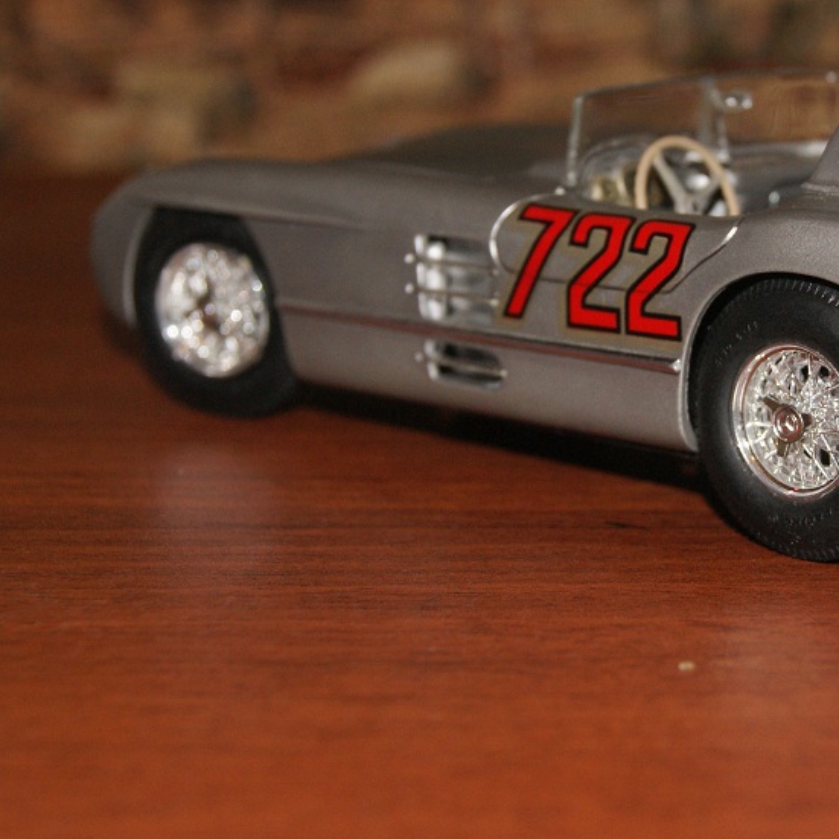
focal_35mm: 100
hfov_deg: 17.3
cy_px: 361
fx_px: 2742
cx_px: 661
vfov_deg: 17.4
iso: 400
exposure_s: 1/60
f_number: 5.6
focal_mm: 40
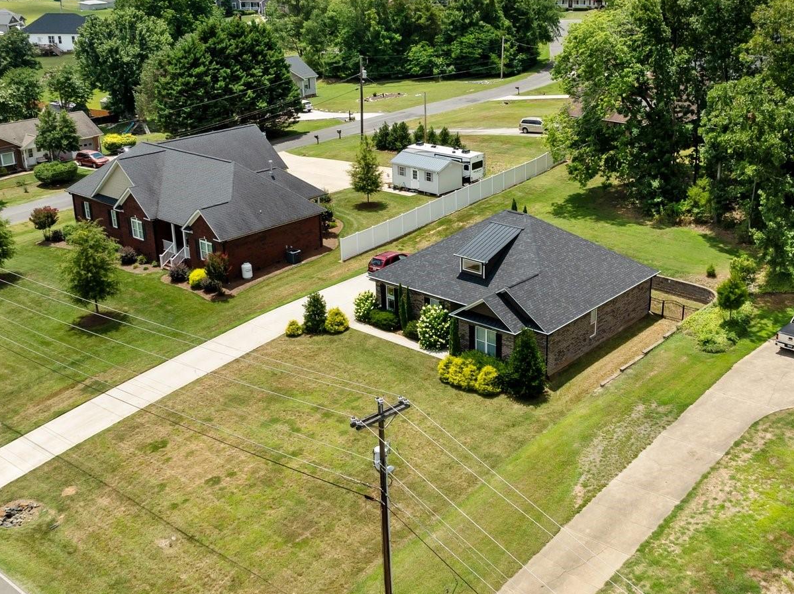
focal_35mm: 41
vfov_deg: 35.1
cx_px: 494
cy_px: 298
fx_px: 940
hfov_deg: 45.4
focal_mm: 12.29
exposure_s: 1/400
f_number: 2.8
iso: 100
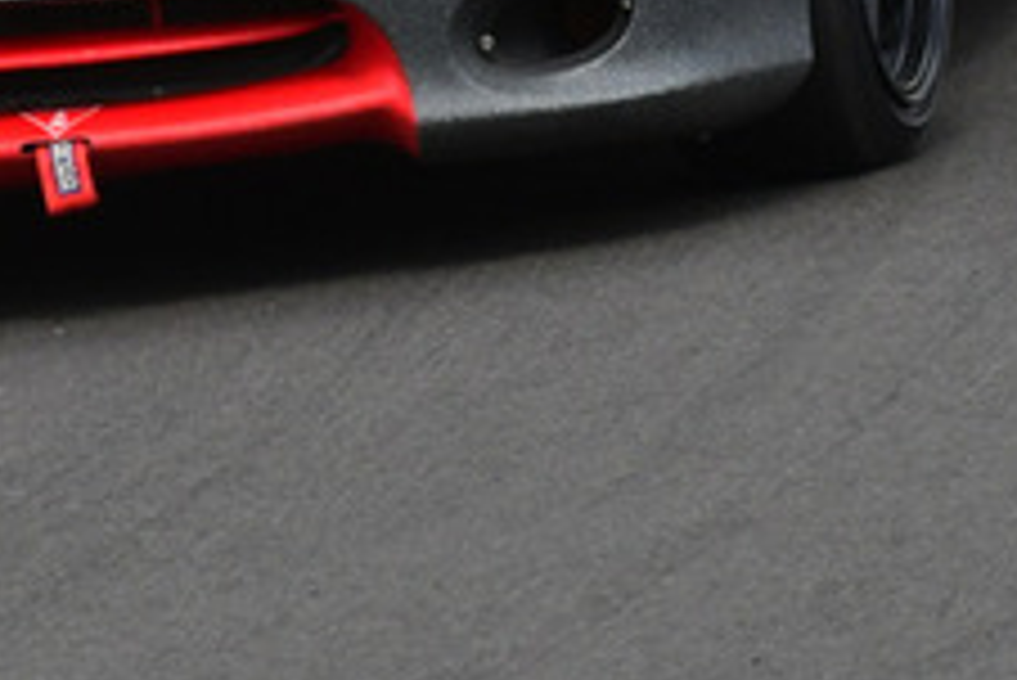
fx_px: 49467
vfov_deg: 0.8
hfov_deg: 1.2
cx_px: -40
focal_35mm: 1750
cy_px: -477
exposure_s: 1/640
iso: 640
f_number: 10
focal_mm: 330
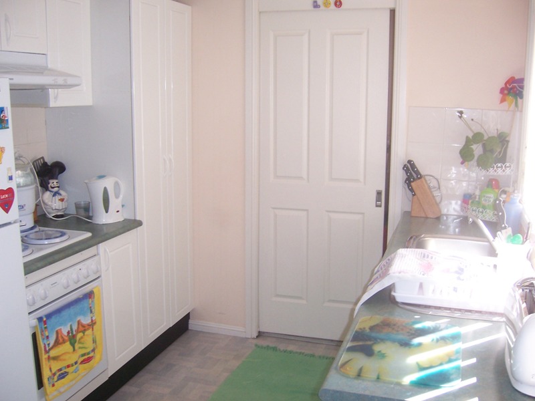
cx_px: 268
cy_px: 200
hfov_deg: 51.4
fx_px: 556
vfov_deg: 39.7
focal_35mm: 36
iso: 125
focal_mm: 6.2
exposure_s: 1/60
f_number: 2.8
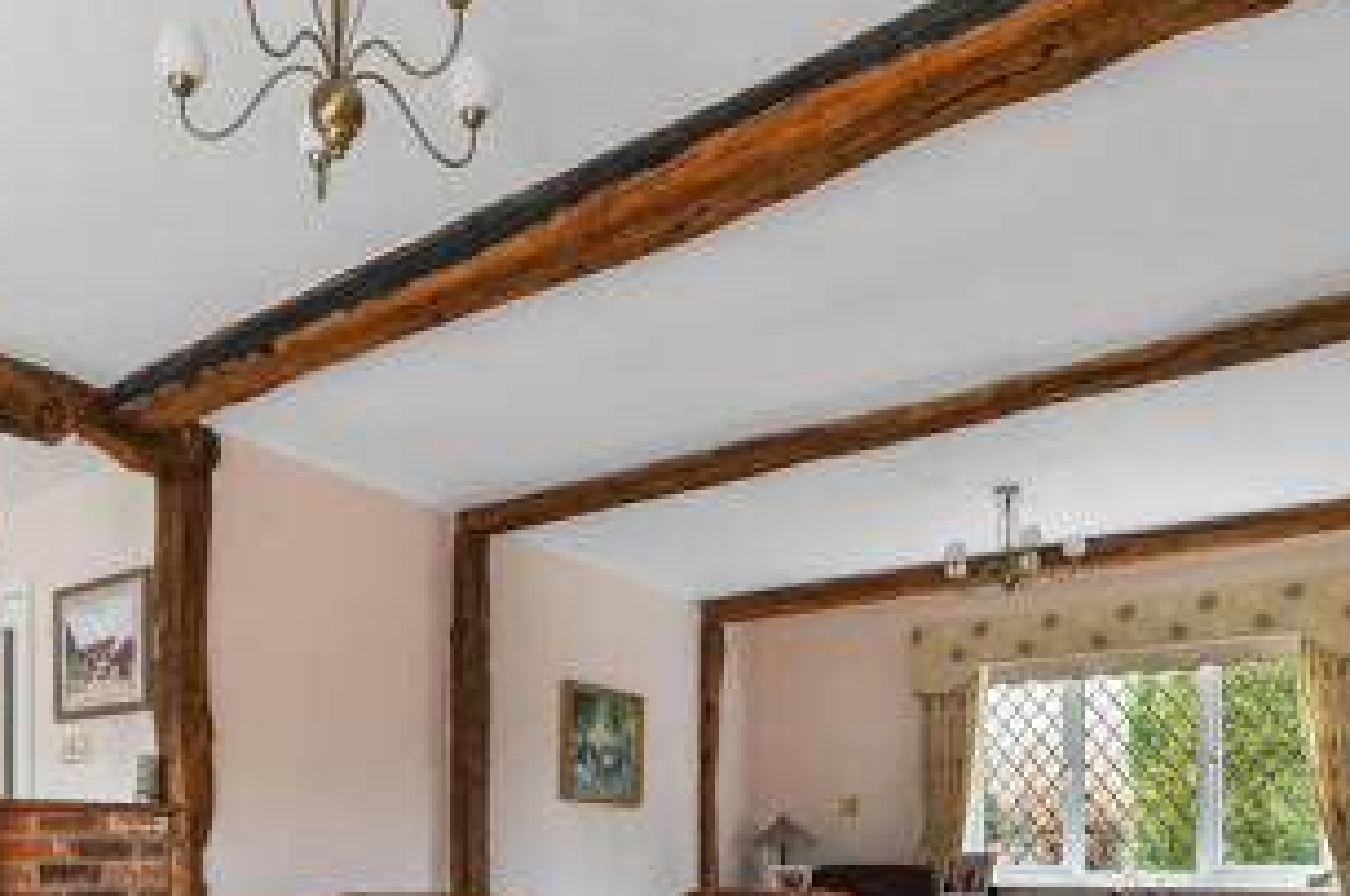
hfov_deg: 60.8
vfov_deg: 39.7
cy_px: 839
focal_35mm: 30
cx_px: 472
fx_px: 1123
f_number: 8
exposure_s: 1/1.25
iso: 400
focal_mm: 14
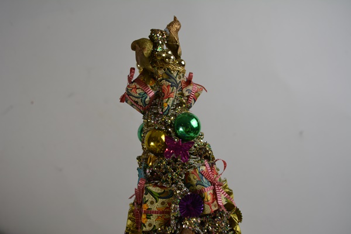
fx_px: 292
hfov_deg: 61.9
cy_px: 117
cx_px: 176
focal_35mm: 30
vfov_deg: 43.6
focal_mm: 20
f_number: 5.6
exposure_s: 1/125
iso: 220
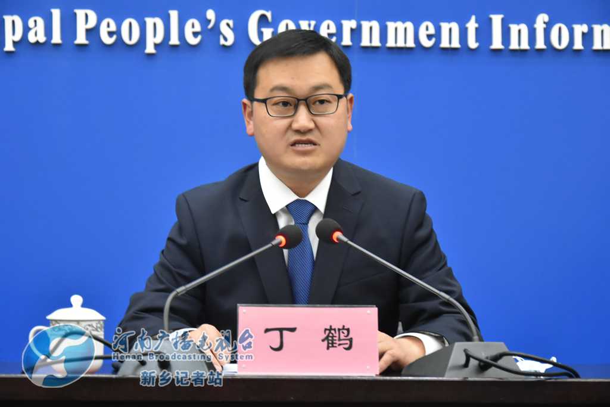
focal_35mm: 99
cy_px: 204
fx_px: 1678
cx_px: 305
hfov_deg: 20.6
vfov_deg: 13.8
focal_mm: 66
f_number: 5.3
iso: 3200
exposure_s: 1/40
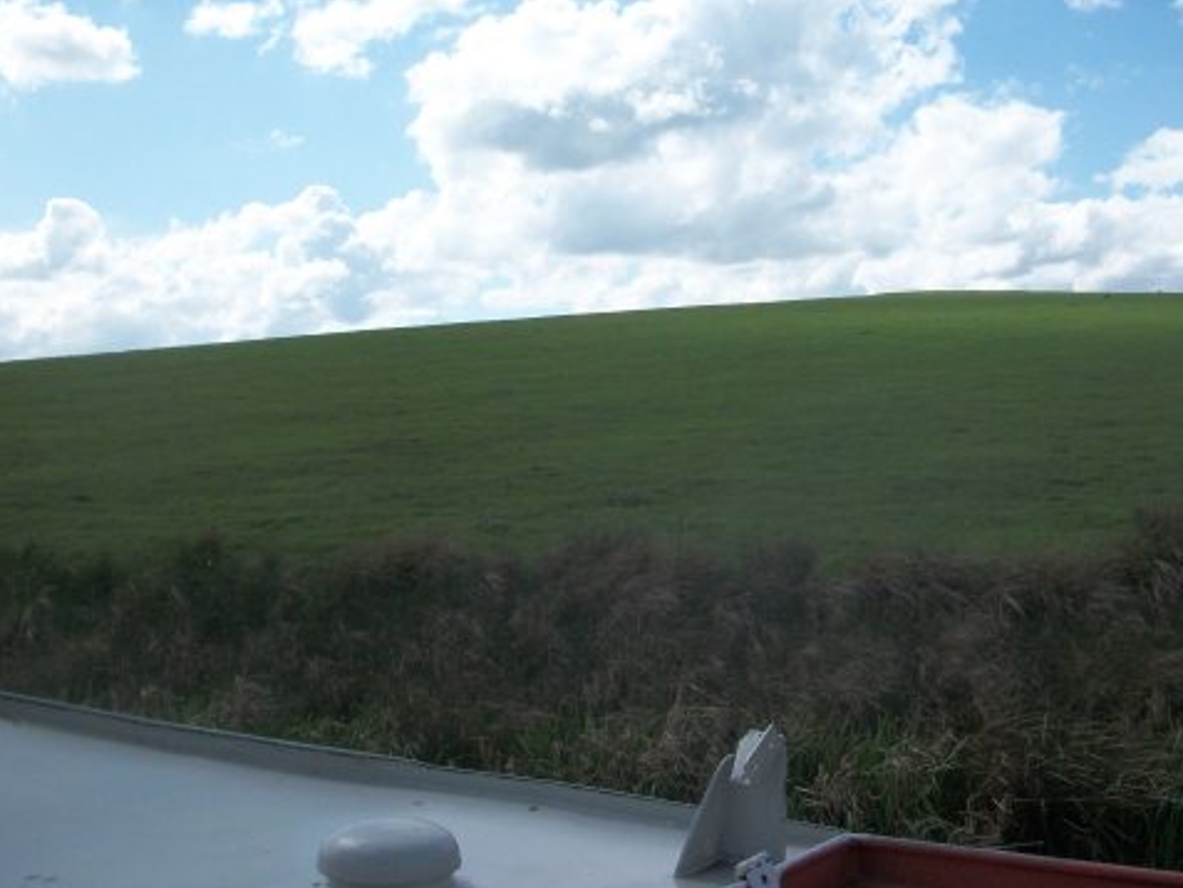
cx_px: 697
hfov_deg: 42.8
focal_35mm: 44
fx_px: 1504
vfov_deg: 32.8
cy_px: 360
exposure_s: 1/500
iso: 200
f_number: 8.8
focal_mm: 6.3
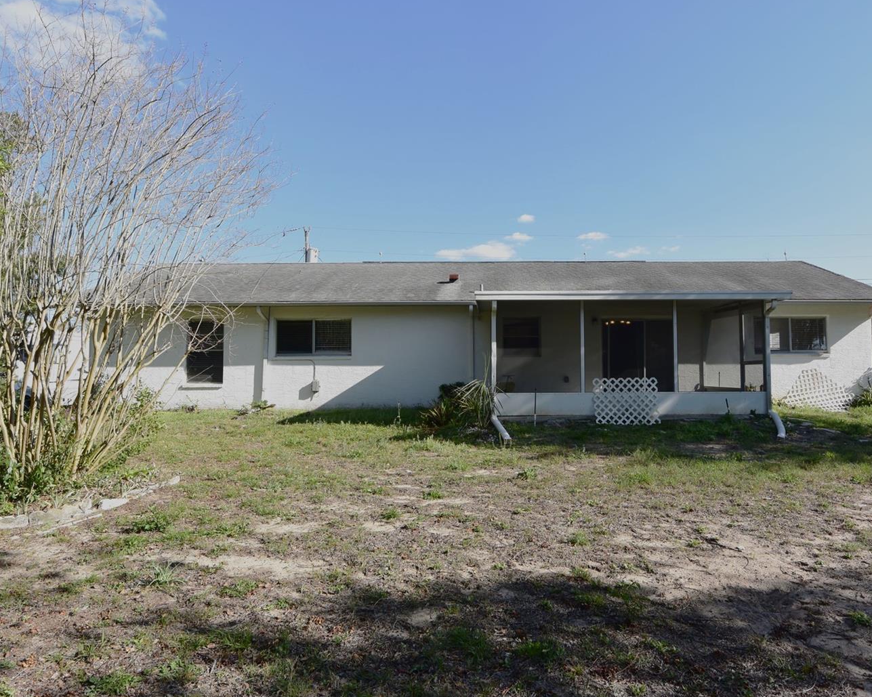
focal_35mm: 21
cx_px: 488
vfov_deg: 65.5
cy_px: 347
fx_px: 542
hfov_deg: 77.3
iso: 160
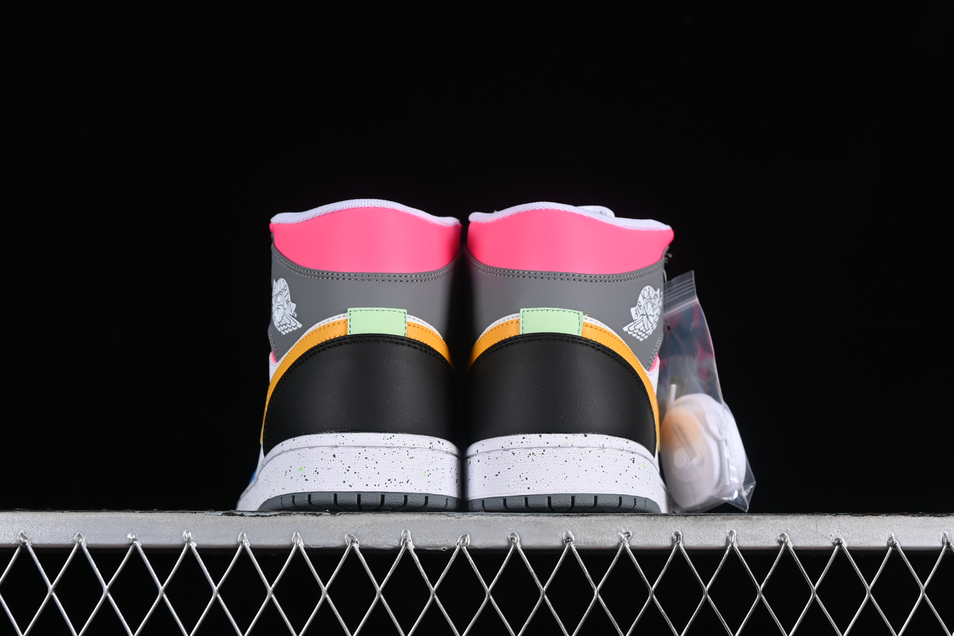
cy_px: 318
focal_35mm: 75
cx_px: 477
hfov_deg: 27.0
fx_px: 1987
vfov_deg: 18.2
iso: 160
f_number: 7.1
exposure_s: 1/60
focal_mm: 50
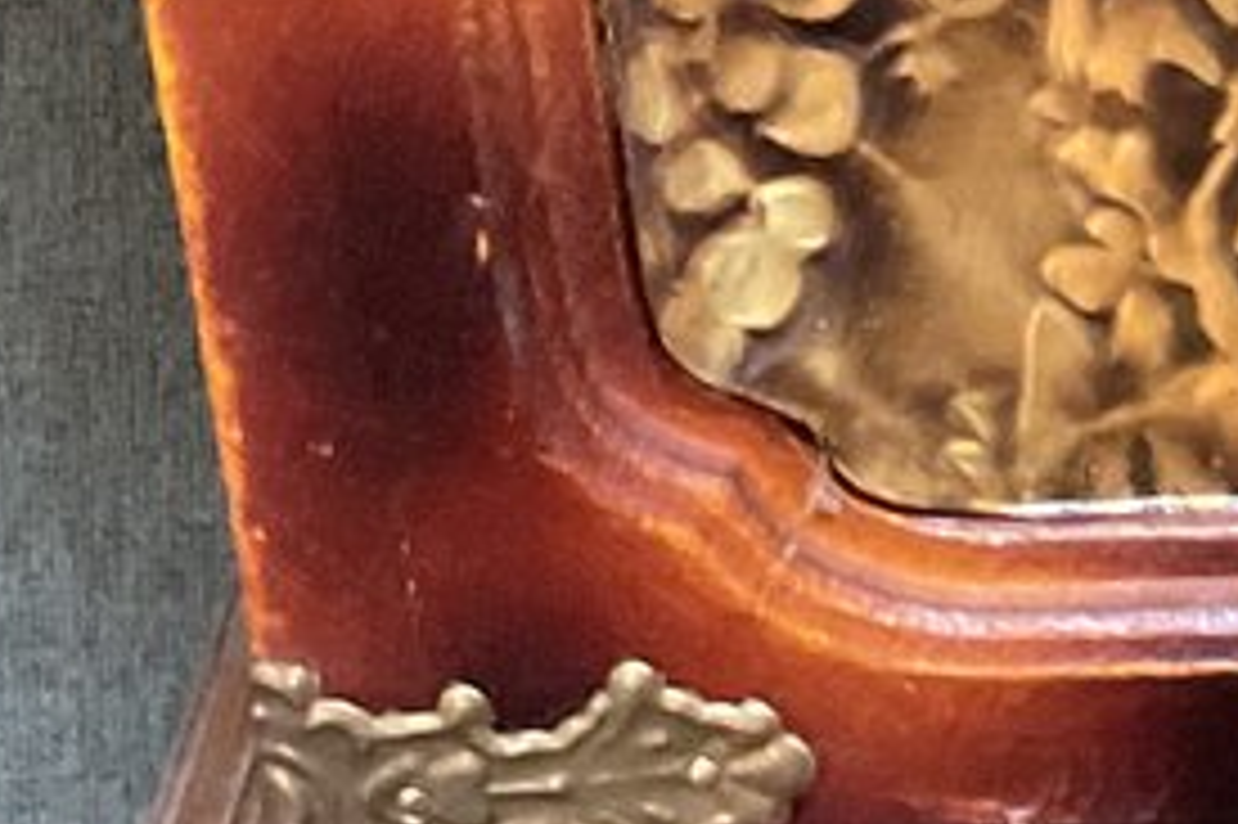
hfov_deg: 12.0
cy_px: -101
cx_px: 1609
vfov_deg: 8.2
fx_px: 5705
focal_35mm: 166
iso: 500
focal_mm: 3
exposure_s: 1/30
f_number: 1.8
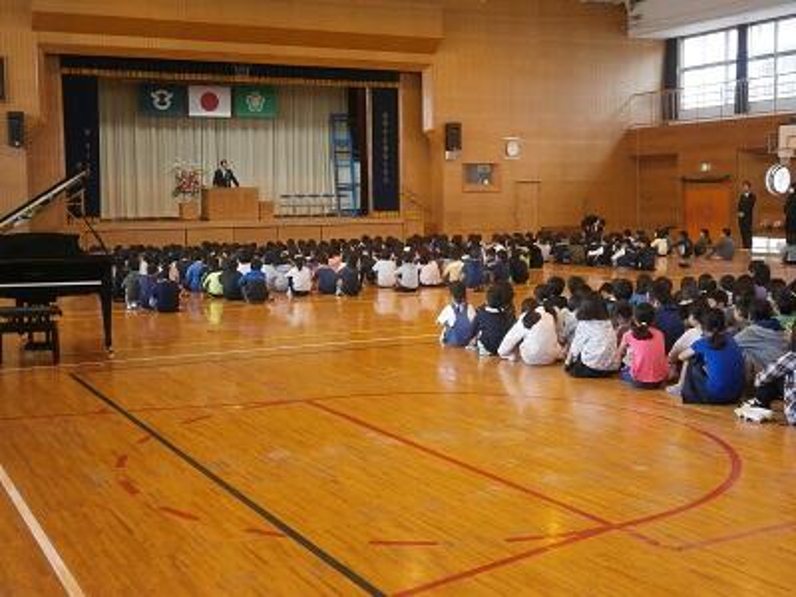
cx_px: 398
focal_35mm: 47
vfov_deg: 30.9
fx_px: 1081
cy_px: 298
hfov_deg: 40.4
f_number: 3.4
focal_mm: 8.3
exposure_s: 1/40
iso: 200
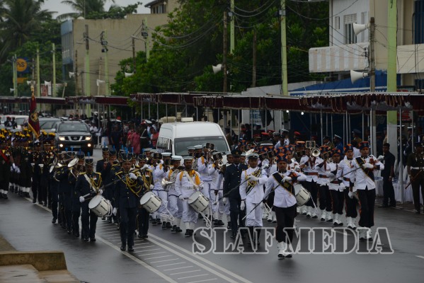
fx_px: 2474
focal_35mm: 210
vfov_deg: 6.5
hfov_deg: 9.8
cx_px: 212
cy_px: 142
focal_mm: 210
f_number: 10
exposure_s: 1/125
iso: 250
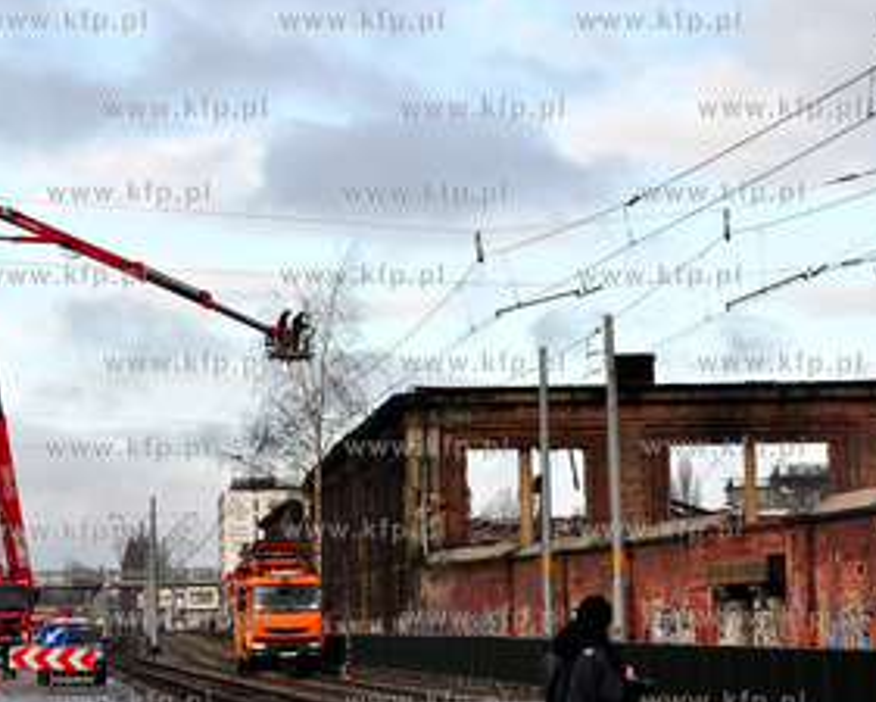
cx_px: 296
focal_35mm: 140
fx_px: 3631
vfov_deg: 11.0
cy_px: 402
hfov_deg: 13.7
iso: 200
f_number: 5.6
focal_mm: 70
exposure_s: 1/500
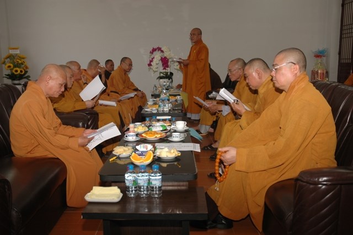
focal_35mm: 40
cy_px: 118
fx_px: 397
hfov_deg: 47.9
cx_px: 176
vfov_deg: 33.0
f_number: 4
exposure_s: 1/60
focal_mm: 27
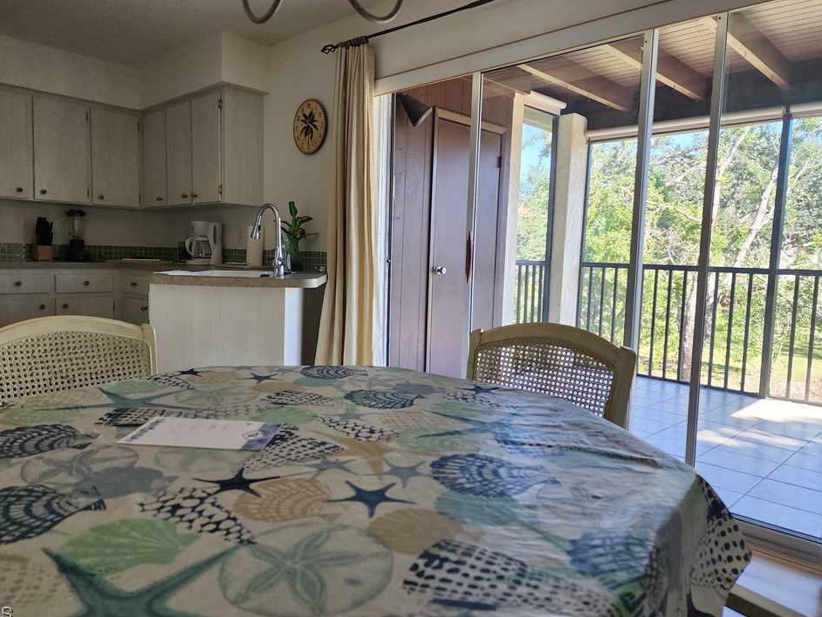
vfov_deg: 54.9
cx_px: 376
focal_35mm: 25
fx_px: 594
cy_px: 298
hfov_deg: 69.3
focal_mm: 6.4
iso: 160
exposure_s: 1/180
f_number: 1.8
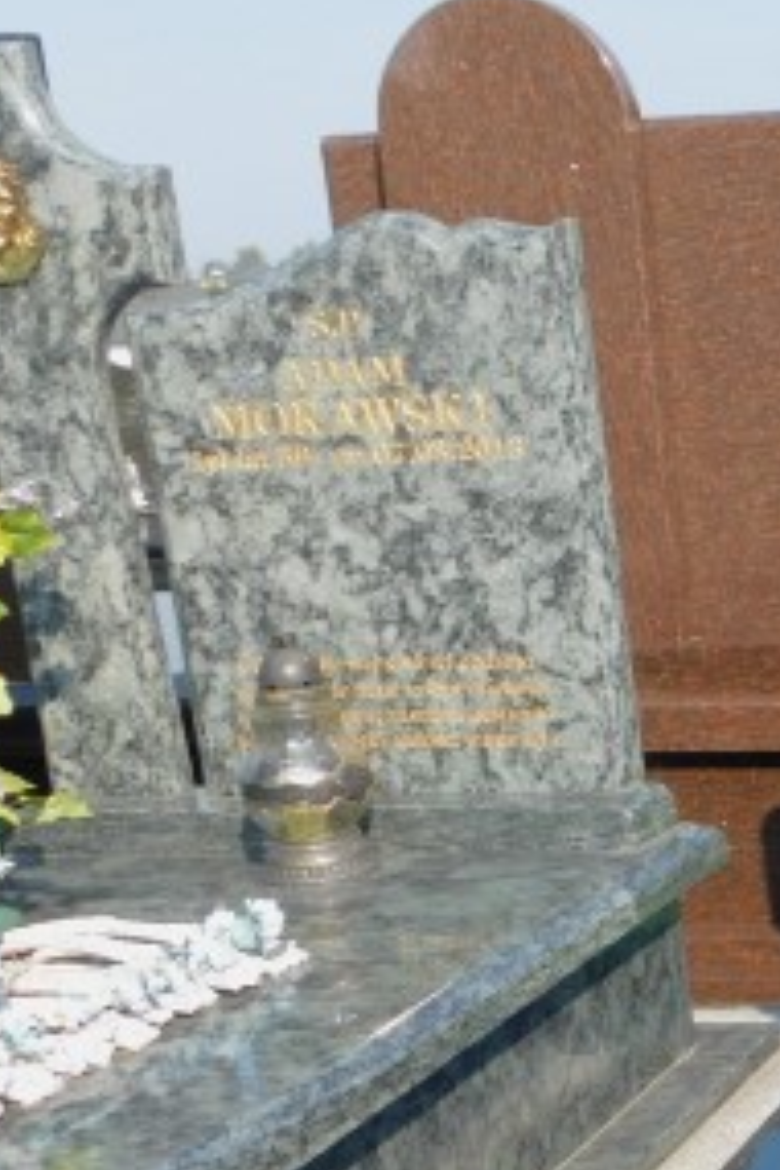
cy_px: 883
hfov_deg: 17.1
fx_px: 2275
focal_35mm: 70
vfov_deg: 28.4
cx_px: 1252
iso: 125
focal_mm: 5.3
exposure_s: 1/800
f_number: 3.2
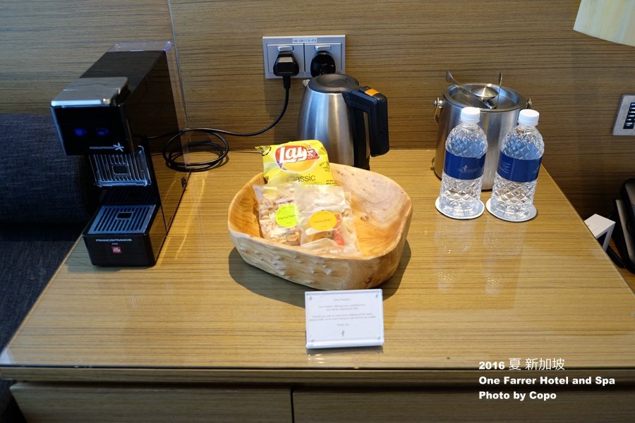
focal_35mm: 31
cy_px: 212
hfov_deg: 60.3
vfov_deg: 42.3
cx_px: 318
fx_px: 547
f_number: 3.2
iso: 800
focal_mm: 20.5
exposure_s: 1/60
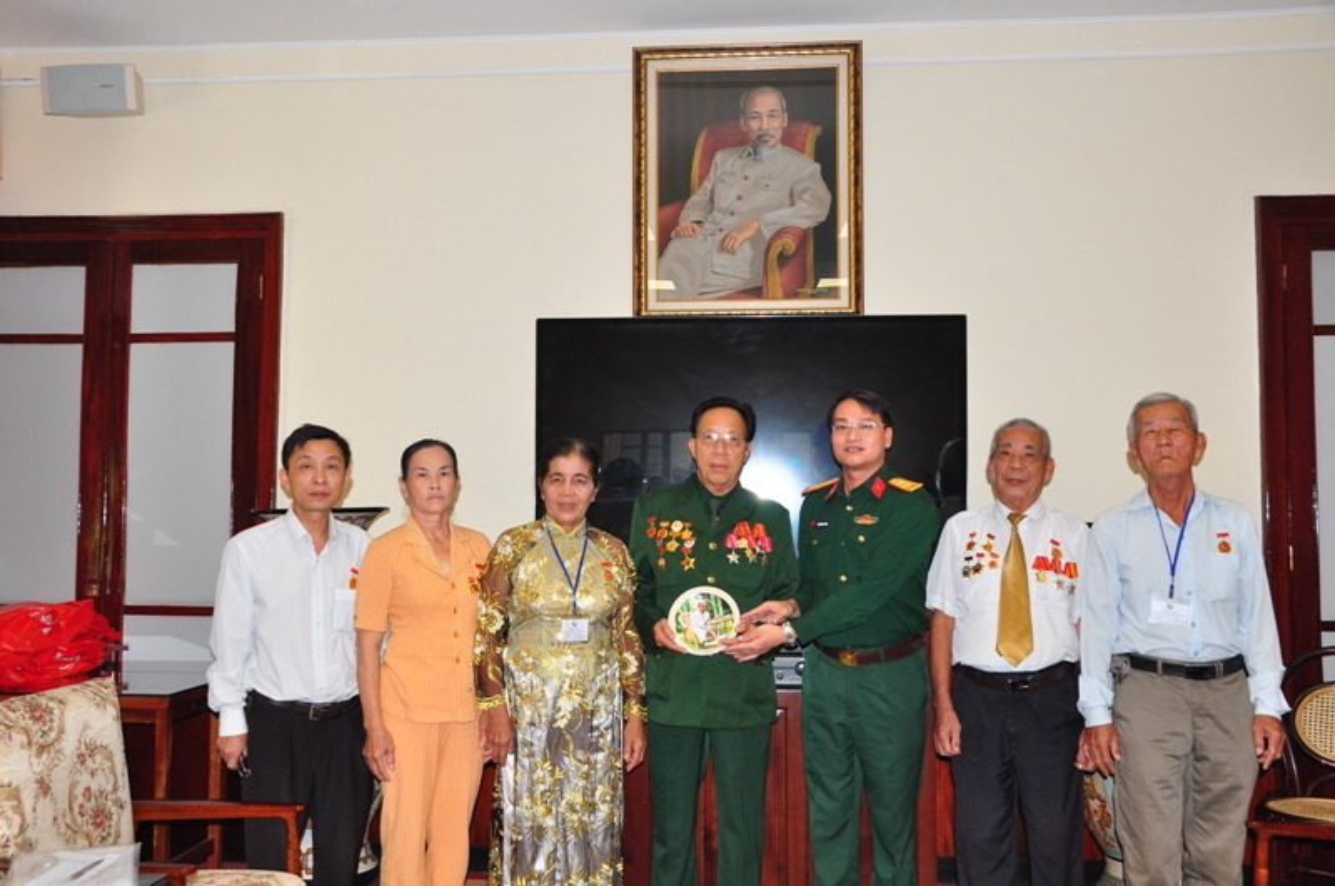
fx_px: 1222
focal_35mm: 33
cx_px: 668
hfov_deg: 57.3
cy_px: 443
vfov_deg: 39.9
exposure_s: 1/60
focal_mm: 22
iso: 500
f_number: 6.3
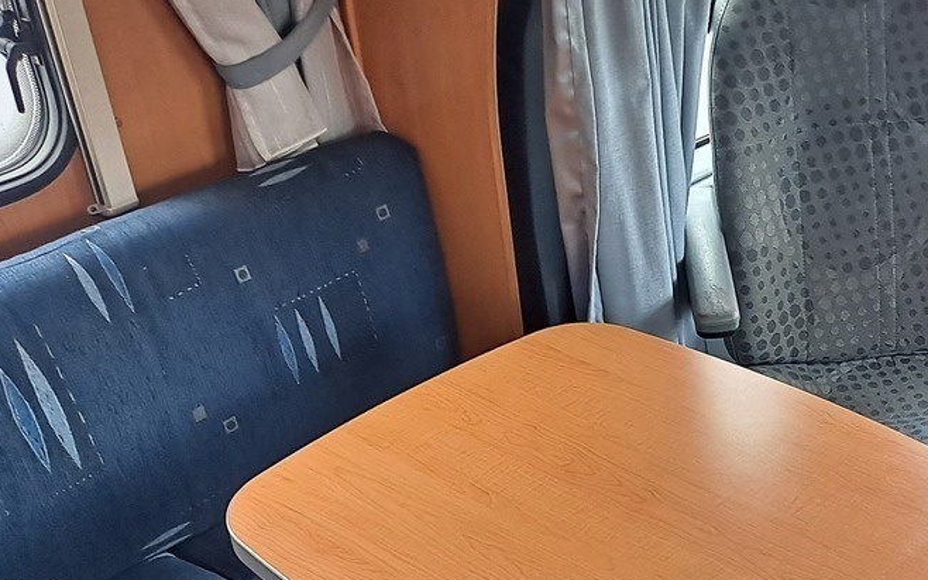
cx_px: 860
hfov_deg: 33.0
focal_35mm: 58
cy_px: 572
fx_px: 1467
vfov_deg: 21.6
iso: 100
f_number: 2
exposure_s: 1/50
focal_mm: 4.6
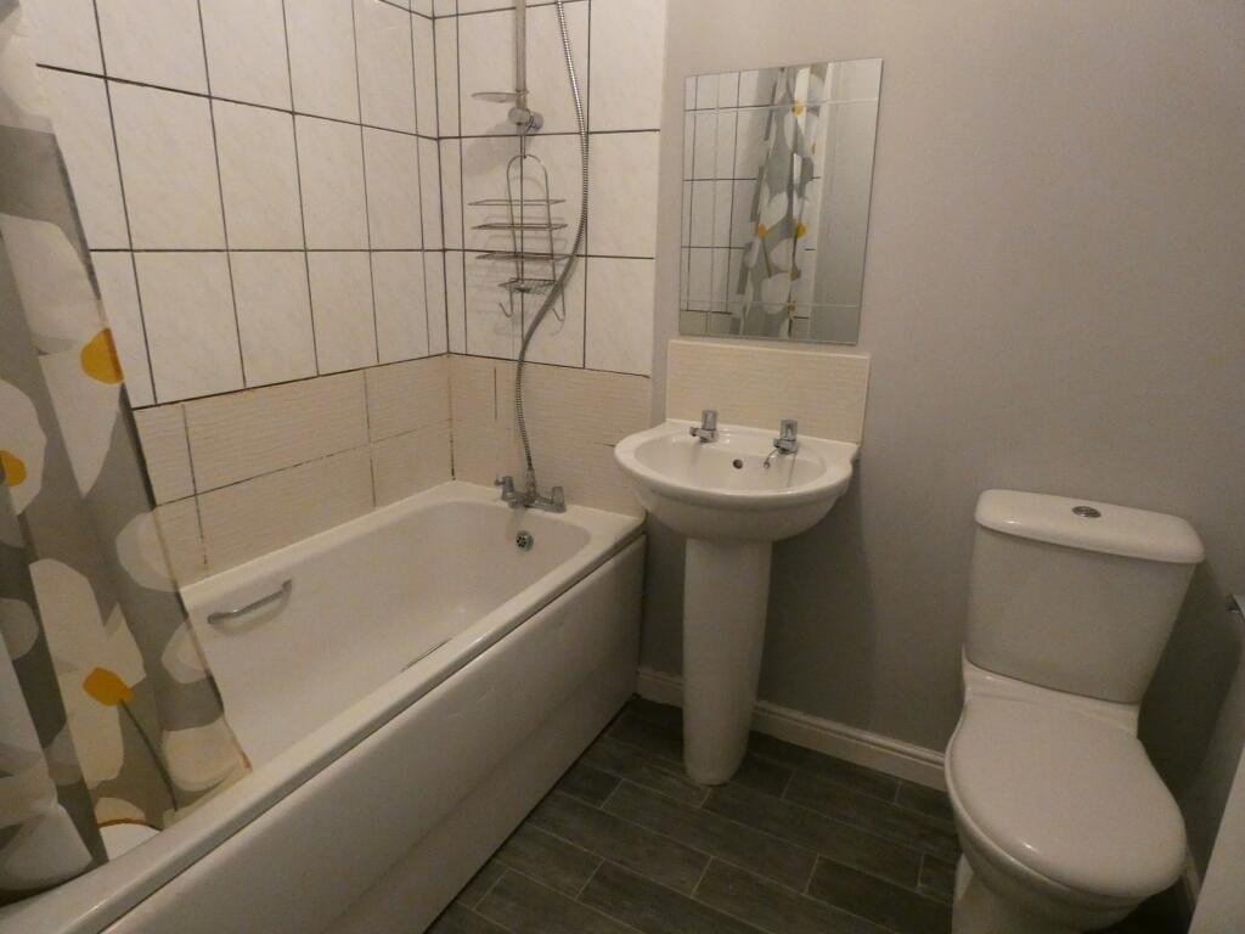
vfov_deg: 66.0
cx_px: 622
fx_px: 719
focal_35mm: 20
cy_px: 467
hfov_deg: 81.7
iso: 800
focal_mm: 3.6
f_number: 2.8
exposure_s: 1/60
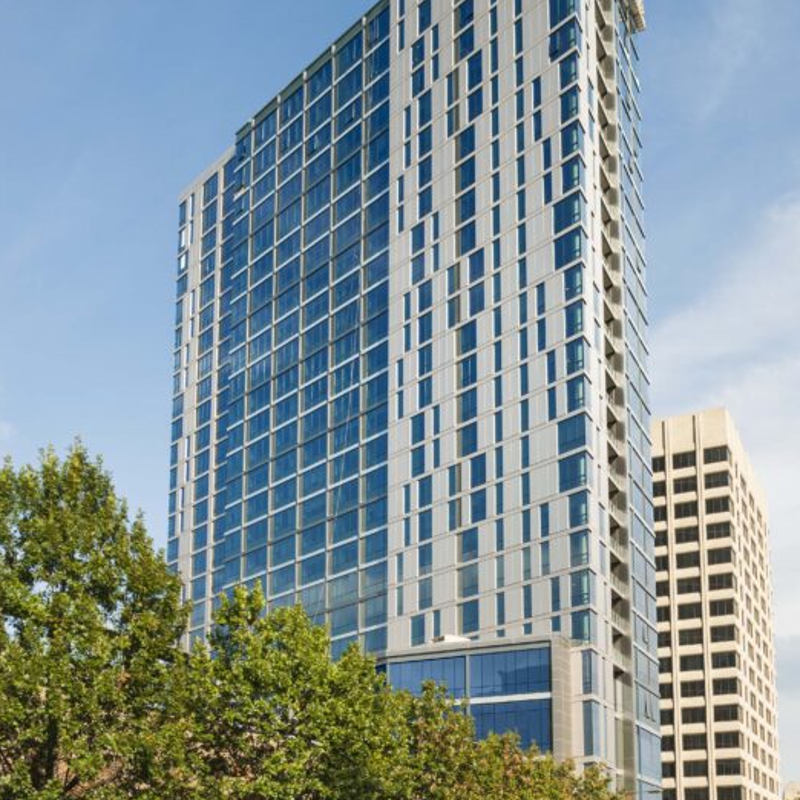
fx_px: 1046
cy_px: 391
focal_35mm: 40
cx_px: 444
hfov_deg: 41.8
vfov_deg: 41.9
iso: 100
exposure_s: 1/100
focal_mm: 24
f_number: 9.5
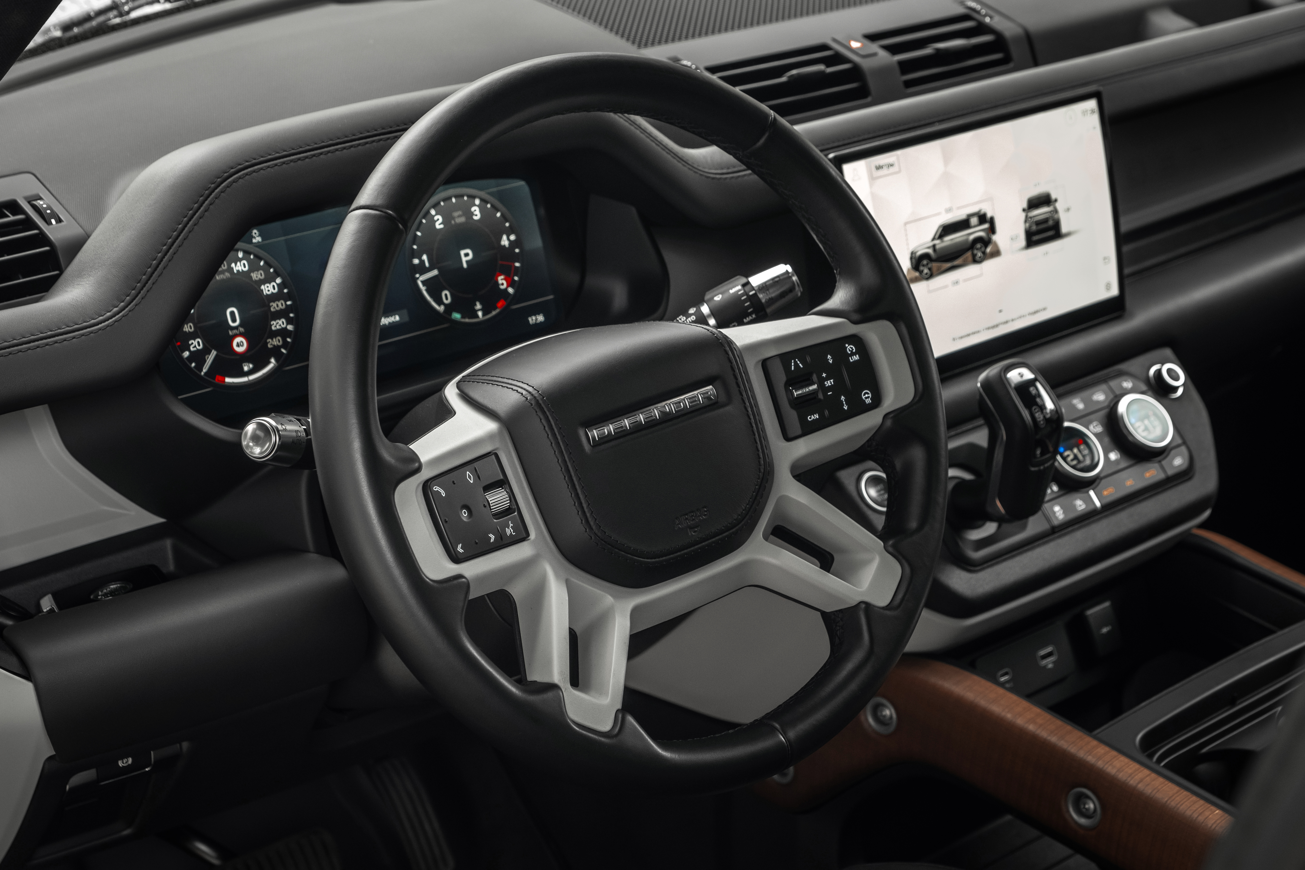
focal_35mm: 56
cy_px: 435
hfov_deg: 35.6
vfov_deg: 24.2
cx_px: 652
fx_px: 2030
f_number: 5
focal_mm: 37.6
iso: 1000
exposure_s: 1/13
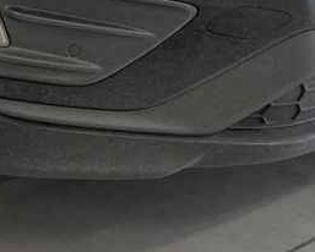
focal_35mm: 153
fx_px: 1427
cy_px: -212
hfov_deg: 12.2
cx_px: -91
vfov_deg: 9.6
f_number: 1.8
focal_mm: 3.99
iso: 160
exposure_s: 1/50
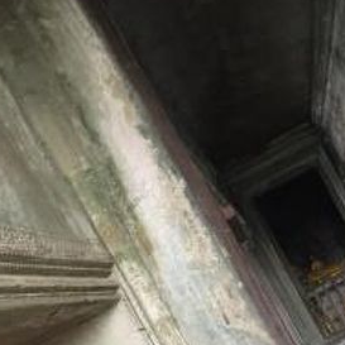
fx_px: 688
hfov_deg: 26.0
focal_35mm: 61
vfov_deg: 27.7
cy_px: 270
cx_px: 378
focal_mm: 4.15
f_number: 2.2
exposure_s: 1/30
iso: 100
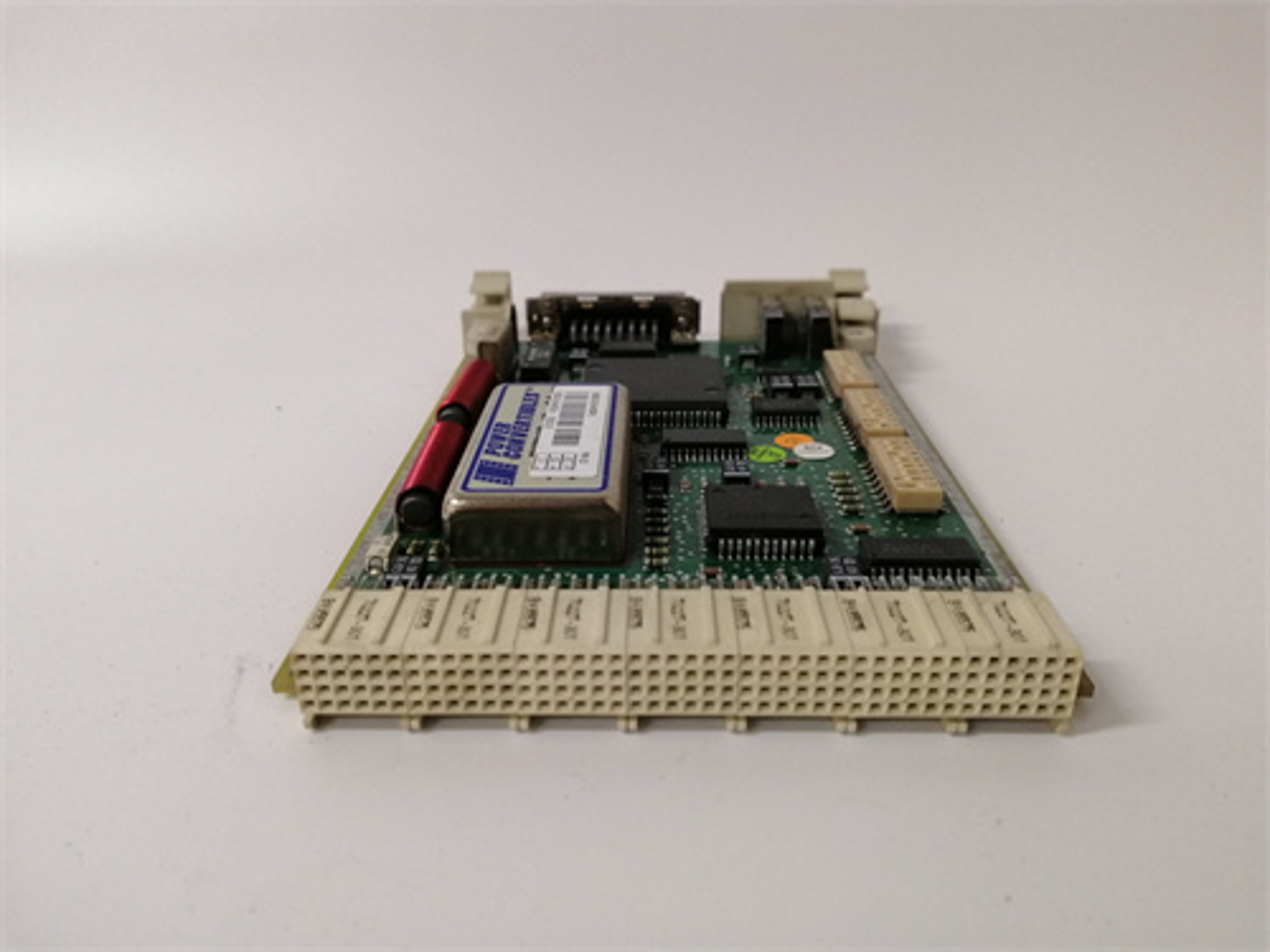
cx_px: 635
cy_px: 476
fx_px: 954
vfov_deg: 53.1
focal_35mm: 26
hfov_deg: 67.3
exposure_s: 1/33.3
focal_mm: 3.81
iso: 200
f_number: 2.2
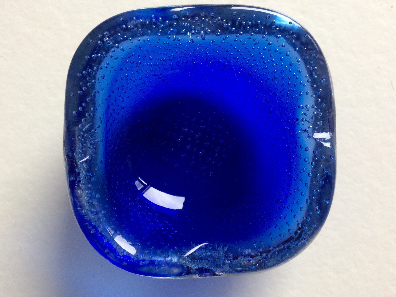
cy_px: 151
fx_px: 389
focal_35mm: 34
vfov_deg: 41.8
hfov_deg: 54.0
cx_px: 194
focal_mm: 3.3
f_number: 2.4
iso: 80
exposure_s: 1/25
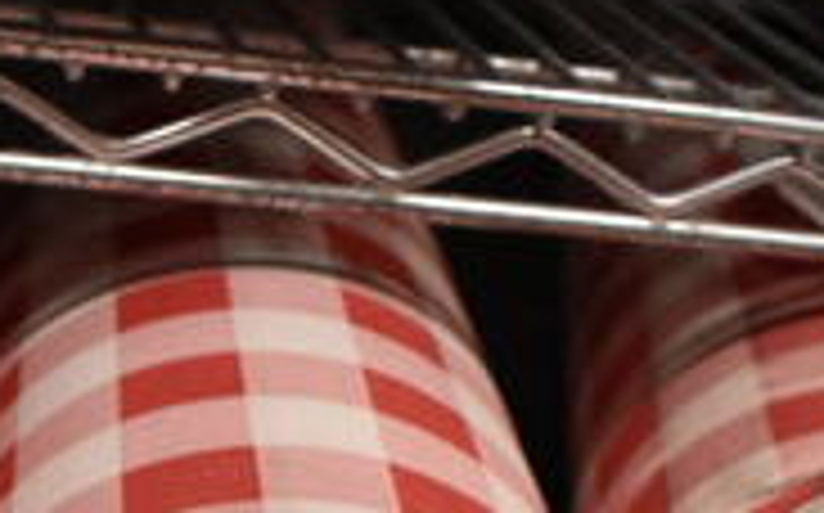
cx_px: 167
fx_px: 2288
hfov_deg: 20.2
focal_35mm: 102
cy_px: 891
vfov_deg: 11.9
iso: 2200
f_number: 3.5
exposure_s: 1/125
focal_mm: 20
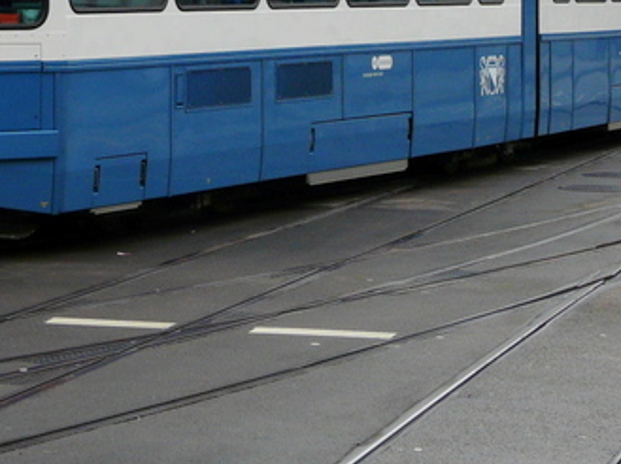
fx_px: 2509
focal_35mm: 140
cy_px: -109
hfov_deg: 14.1
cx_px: 215
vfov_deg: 10.4
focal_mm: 7.5
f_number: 4
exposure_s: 1/250
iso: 100
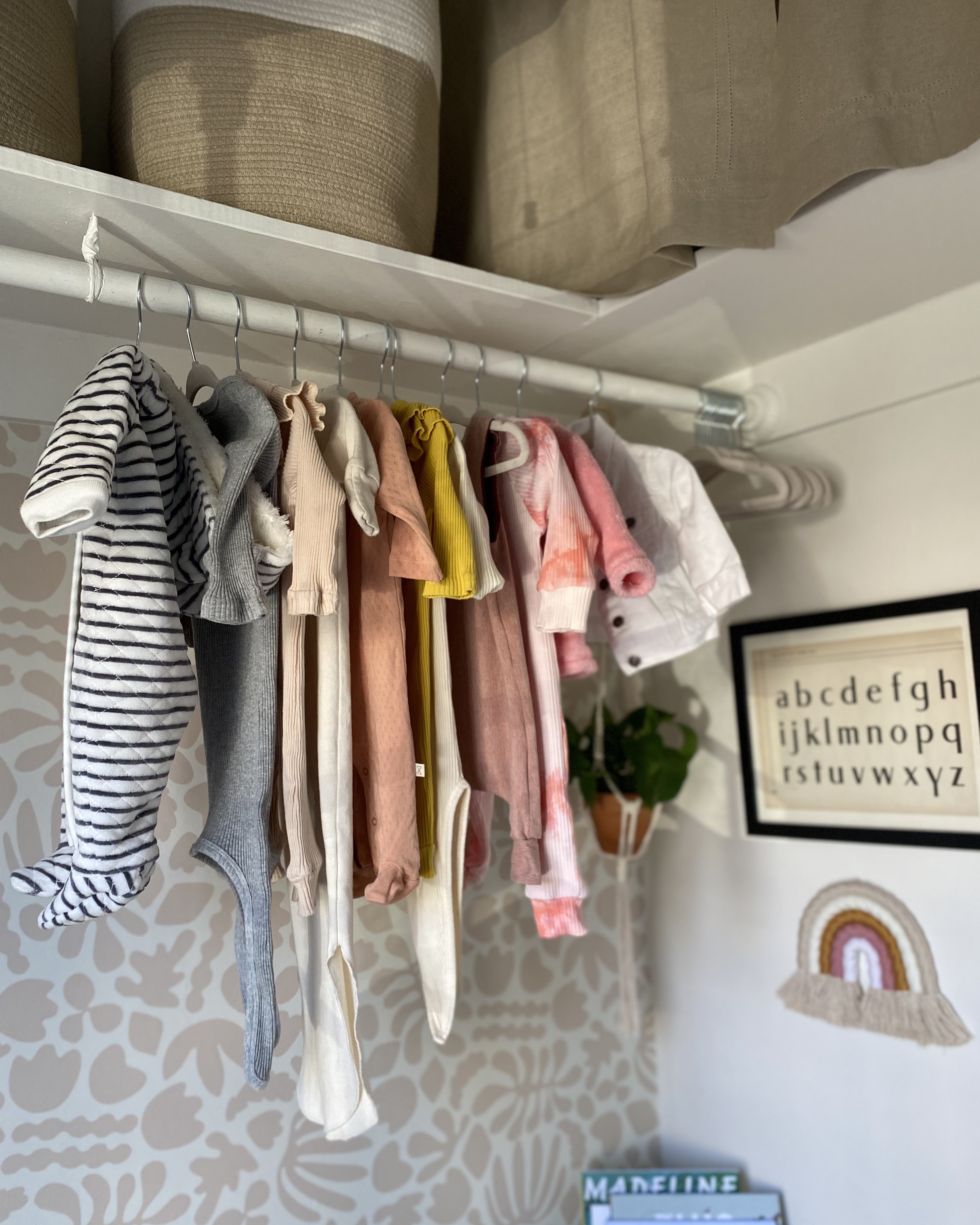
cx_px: 489
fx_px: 1015
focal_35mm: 28
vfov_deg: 62.1
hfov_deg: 51.5
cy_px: 654
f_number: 1.8
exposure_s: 1/121
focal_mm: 4.25
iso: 125
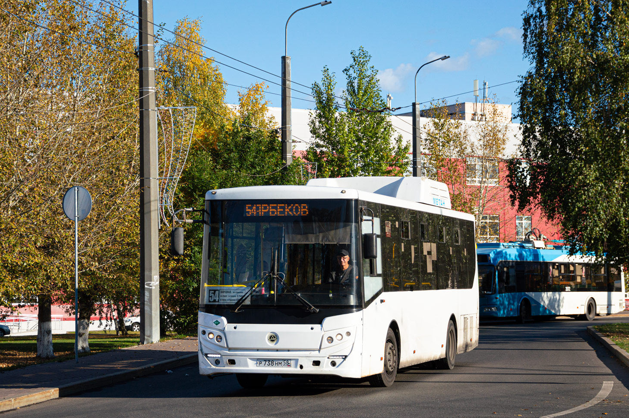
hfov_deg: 29.1
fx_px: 1213
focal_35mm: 70
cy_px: 211
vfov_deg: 19.5
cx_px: 313
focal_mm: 45
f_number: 5.6
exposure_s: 1/800
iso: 100
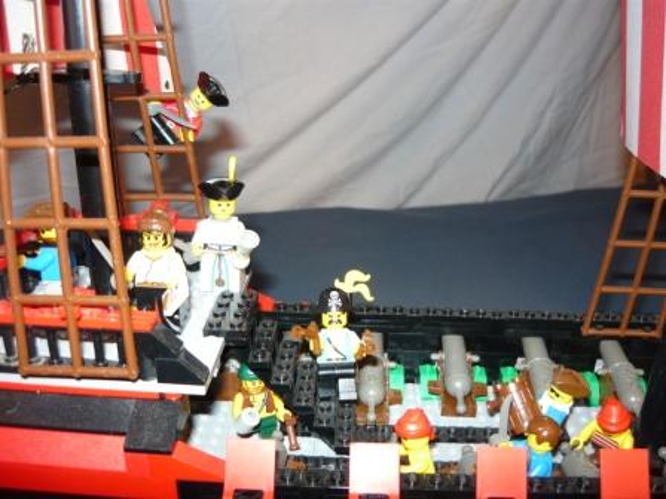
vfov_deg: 42.9
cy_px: 250
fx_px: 635
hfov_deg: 55.4
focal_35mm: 33
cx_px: 333
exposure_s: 1/30
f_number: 2.8
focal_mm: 5.5
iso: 100
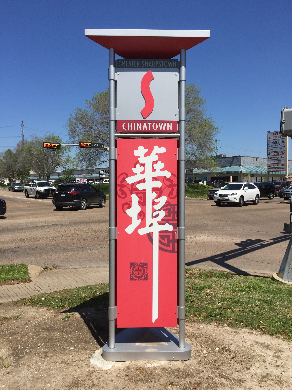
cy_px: 195
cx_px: 146
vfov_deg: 61.7
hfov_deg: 48.2
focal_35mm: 29
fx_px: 326
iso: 32
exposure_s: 1/2639
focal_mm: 4.15
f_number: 2.2
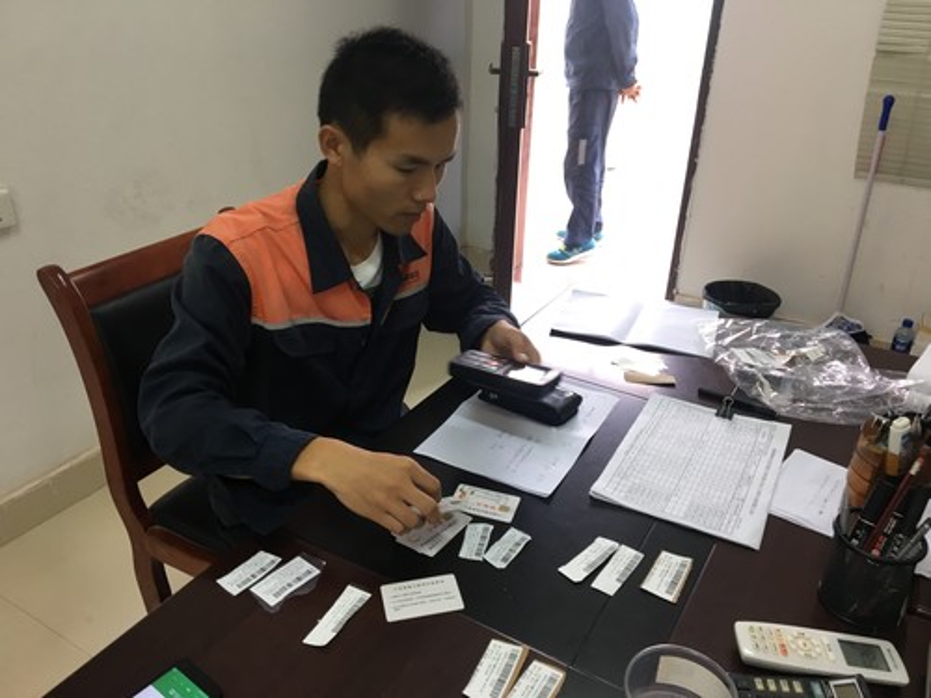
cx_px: 466
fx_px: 780
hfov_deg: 61.7
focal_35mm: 29
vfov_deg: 48.2
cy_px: 349
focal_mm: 4.15
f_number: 2.2
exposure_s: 1/33
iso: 80
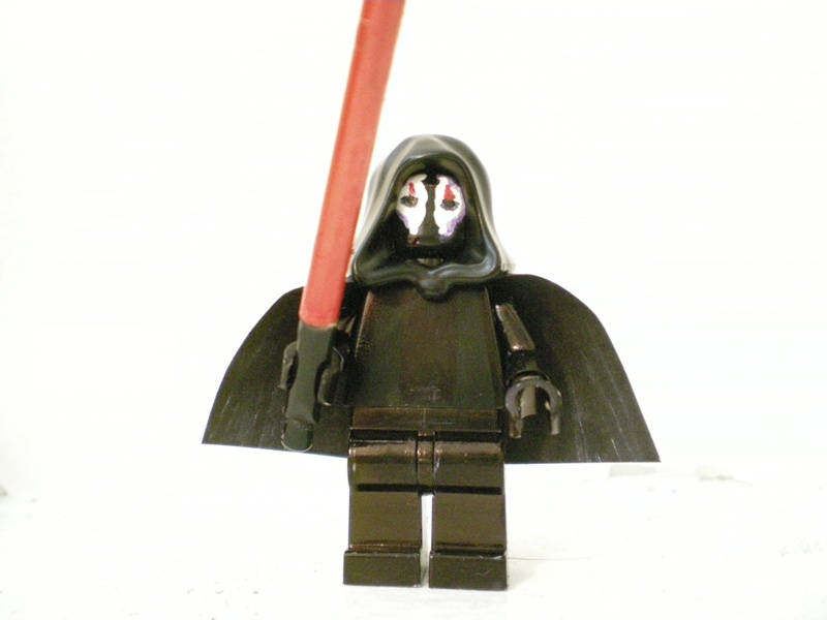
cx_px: 414
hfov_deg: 49.0
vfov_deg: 37.7
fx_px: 908
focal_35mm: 38
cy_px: 310
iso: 800
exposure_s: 1/4.3
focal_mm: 6.3
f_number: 3.1
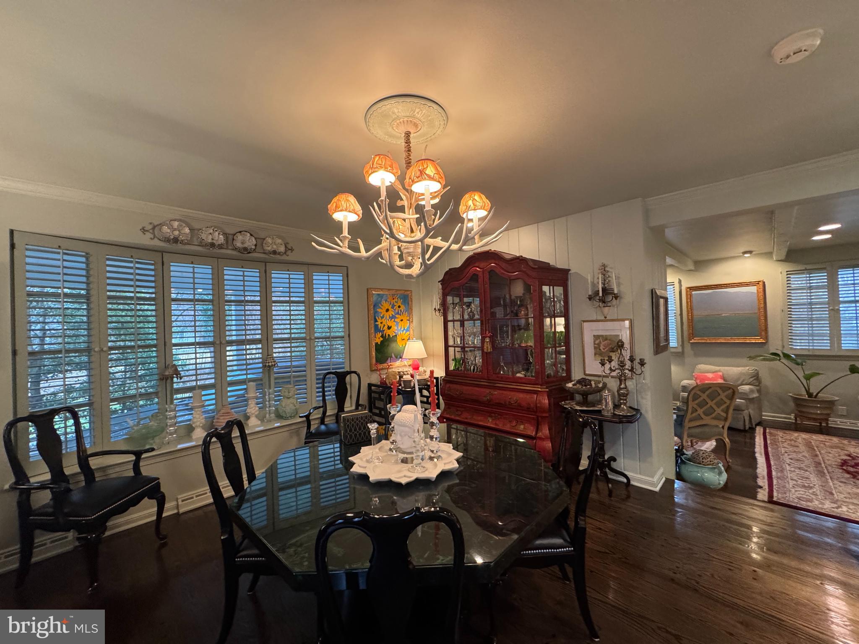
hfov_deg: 102.1
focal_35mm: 14
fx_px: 347
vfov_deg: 85.7
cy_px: 322
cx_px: 430
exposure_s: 1/60
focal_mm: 2.22
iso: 400
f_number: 2.2
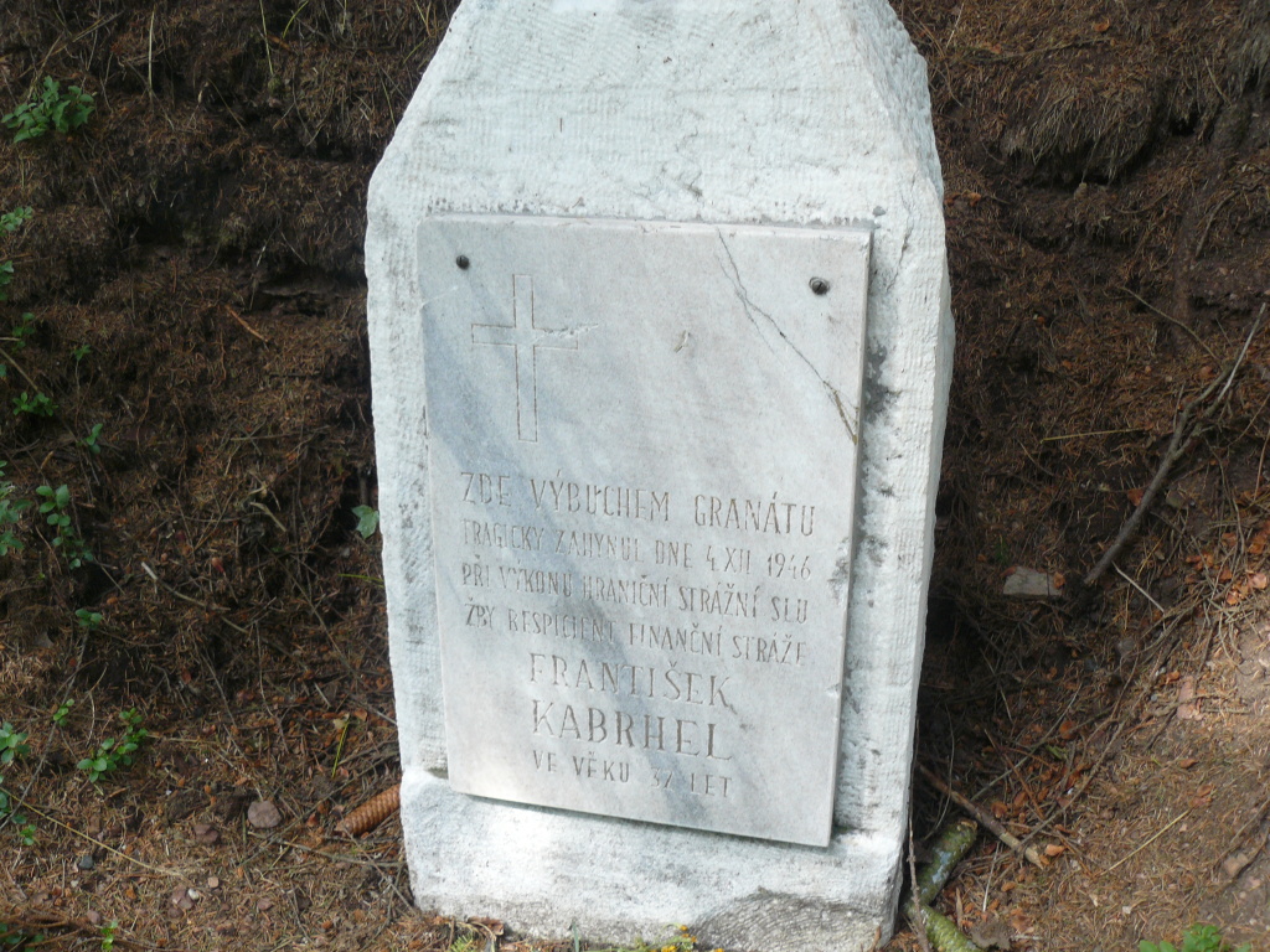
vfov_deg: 39.7
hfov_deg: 51.4
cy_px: 476
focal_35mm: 36
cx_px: 635
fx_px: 1321
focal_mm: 6
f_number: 4.5
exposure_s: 1/30
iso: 100
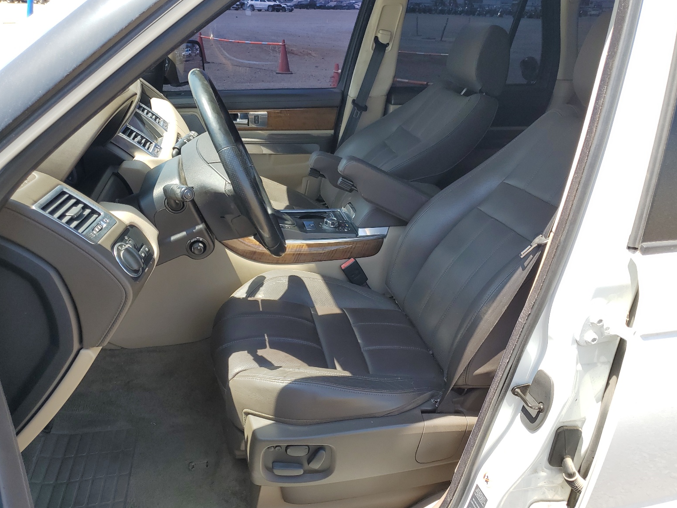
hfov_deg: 65.3
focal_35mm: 27
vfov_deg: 51.4
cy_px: 253
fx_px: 528
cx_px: 335
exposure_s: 1/625
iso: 50
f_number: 1.5
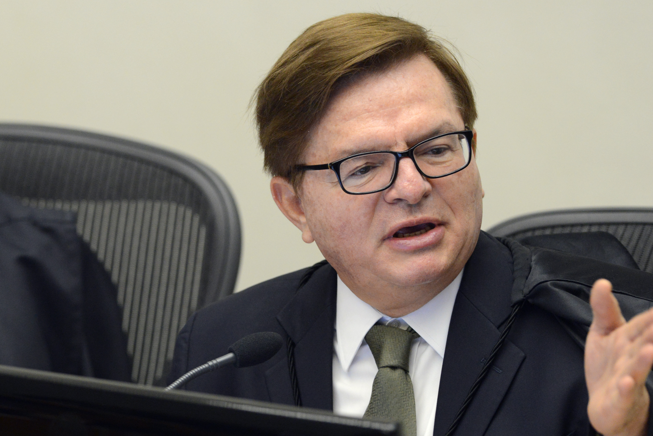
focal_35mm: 331
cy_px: 238
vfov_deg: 4.2
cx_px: 358
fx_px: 6005
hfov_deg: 6.2
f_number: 5
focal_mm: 300
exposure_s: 1/160
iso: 3200
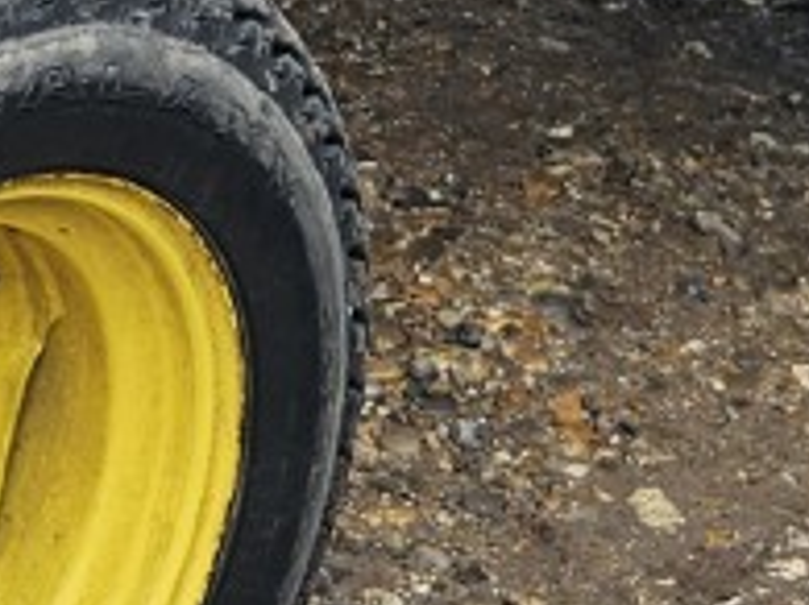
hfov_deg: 11.5
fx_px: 3971
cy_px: -986
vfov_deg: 7.9
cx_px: 41
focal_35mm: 170
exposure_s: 1/212
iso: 25
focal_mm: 5.4
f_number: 1.8
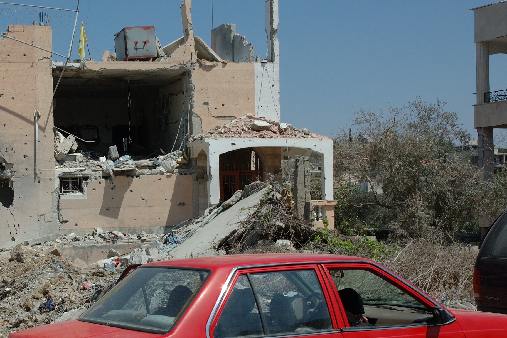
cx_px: 95
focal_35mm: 67
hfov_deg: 29.4
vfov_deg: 20.3
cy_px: 216
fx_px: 941
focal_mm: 27
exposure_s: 1/400
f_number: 11
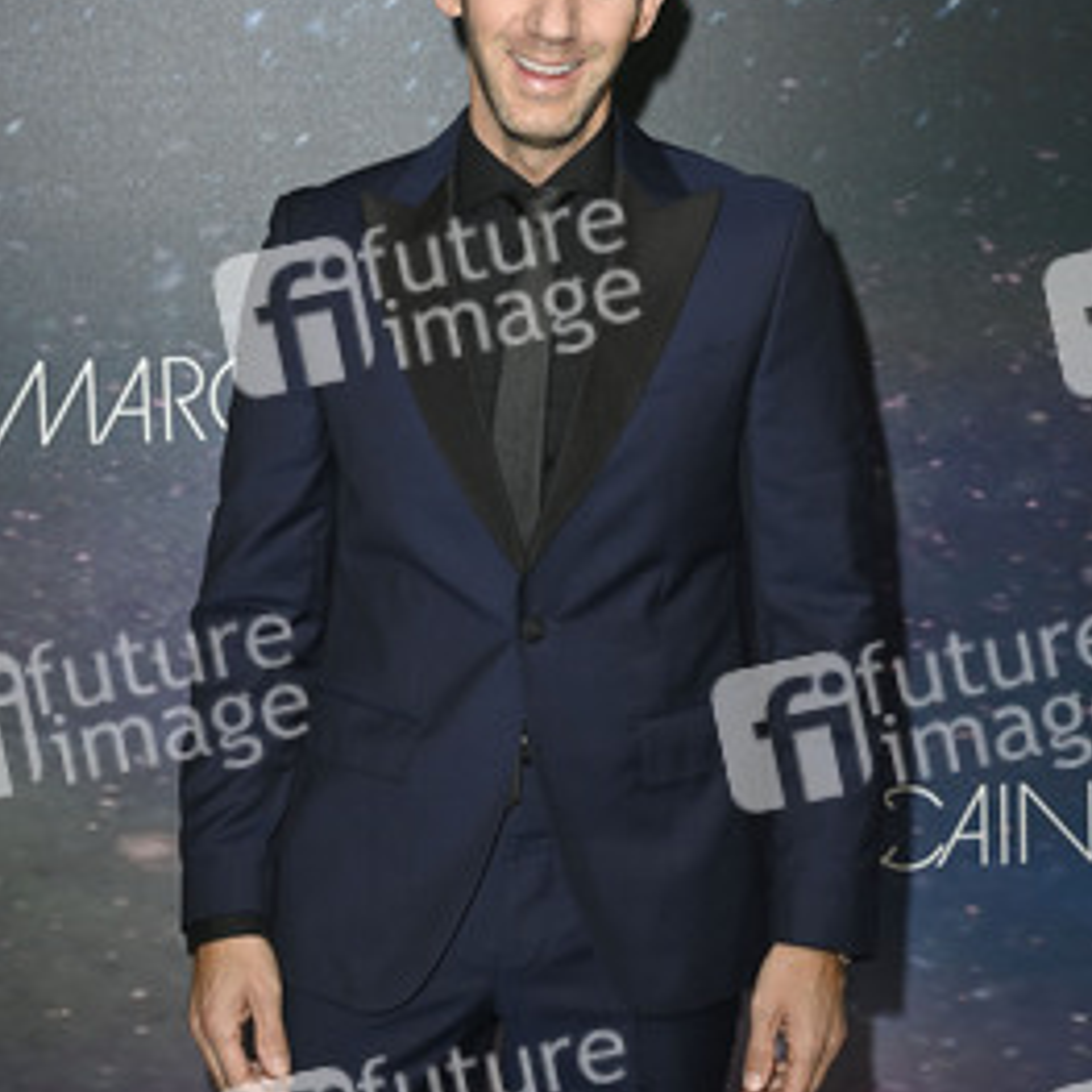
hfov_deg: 23.1
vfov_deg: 23.1
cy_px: 507
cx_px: 548
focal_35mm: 75
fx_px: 2677
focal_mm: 58
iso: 500
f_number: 6.3
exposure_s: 1/250
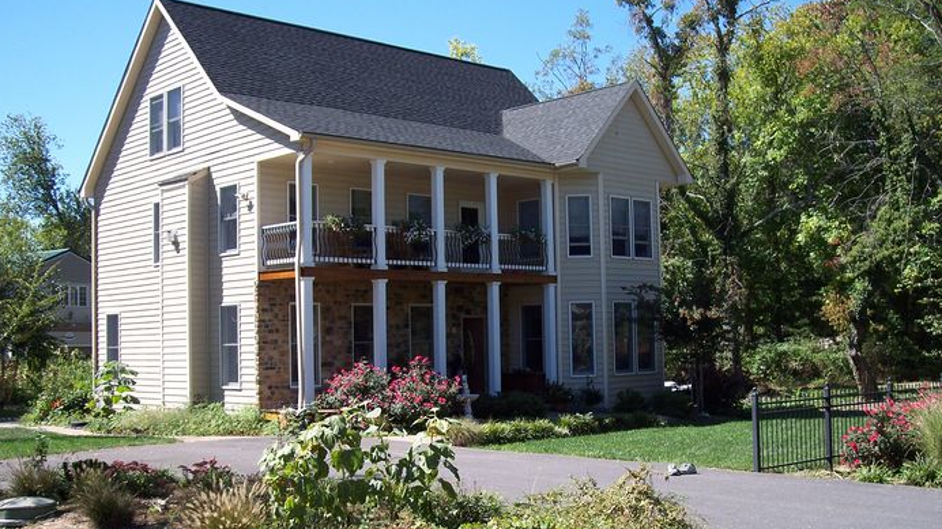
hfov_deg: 47.4
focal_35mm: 43
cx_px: 467
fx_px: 1074
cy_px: 275
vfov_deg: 27.7
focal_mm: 8
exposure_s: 1/500
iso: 100
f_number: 3.4
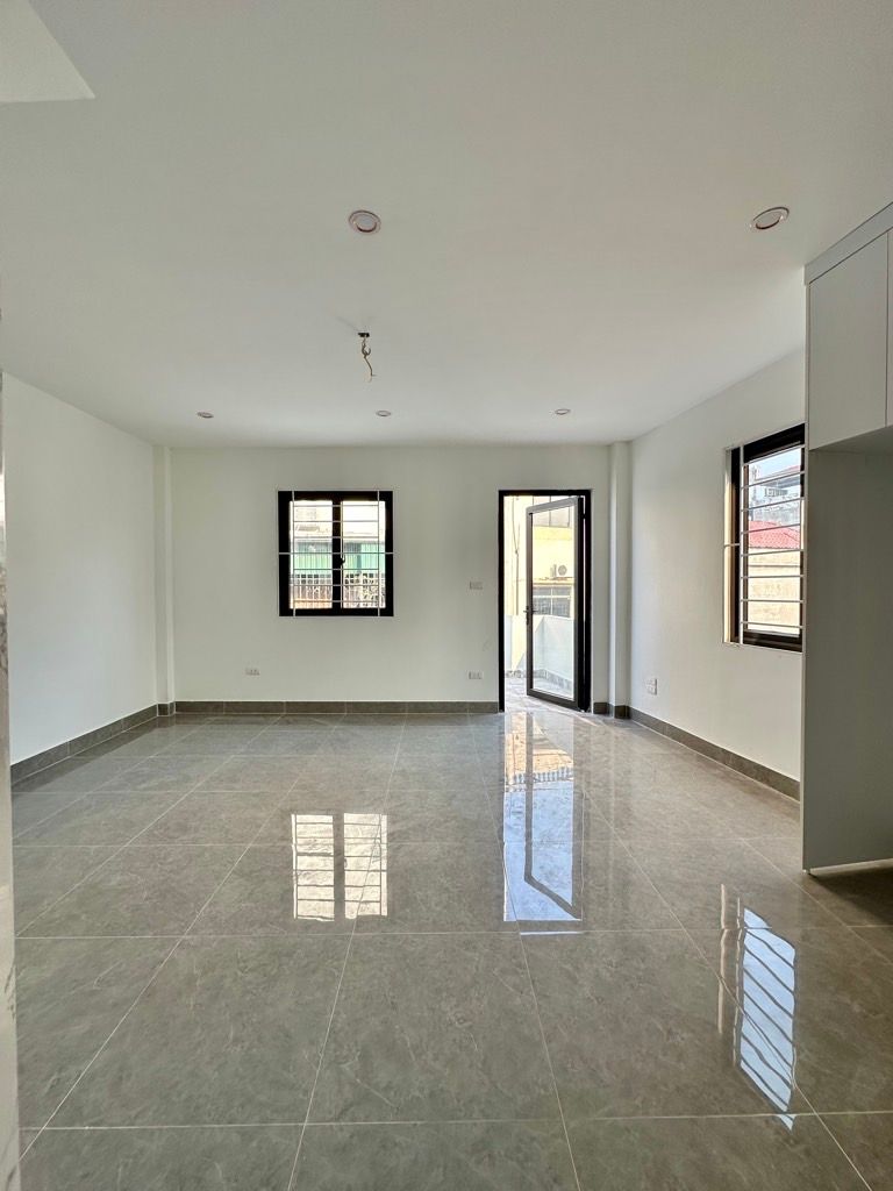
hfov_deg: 85.7
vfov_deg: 102.1
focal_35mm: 14
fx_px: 482
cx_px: 446
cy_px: 596
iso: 40
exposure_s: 1/222
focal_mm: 2.22
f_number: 2.2
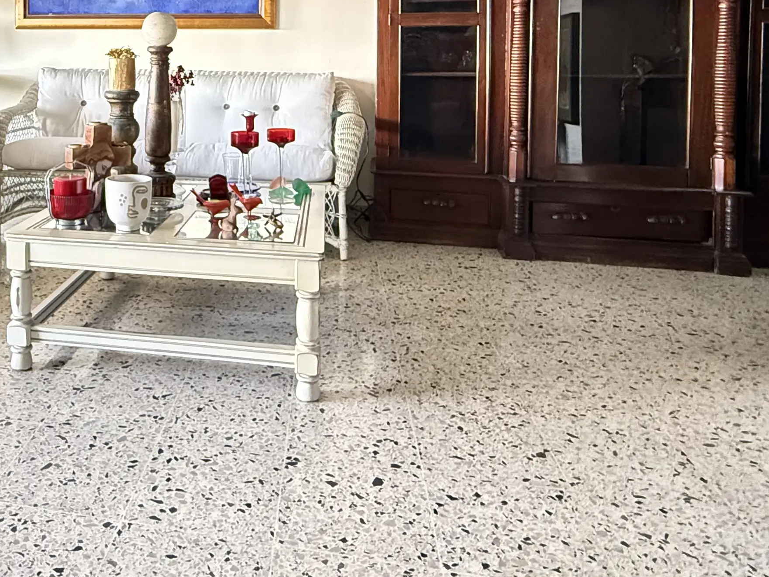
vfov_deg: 41.2
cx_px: 175
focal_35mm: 32
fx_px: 711
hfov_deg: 53.7
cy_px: 74
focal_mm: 2.22
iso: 1000
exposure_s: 1/60
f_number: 2.2
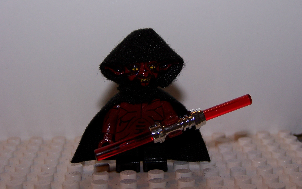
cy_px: 76
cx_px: 151
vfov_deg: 16.3
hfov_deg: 25.8
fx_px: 658
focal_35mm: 80
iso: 80
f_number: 3.2
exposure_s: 1/80
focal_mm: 12.4
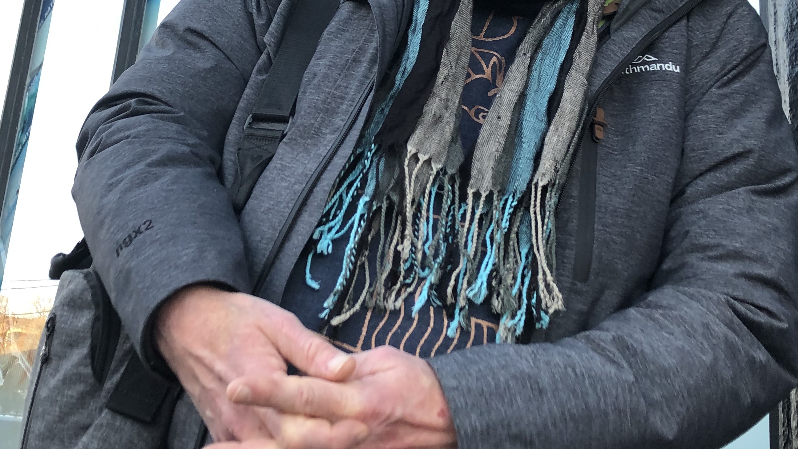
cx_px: 362
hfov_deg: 37.2
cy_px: 102
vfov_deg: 21.2
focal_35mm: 56
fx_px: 1185
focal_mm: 3.99
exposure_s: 1/50
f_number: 1.8
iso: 32
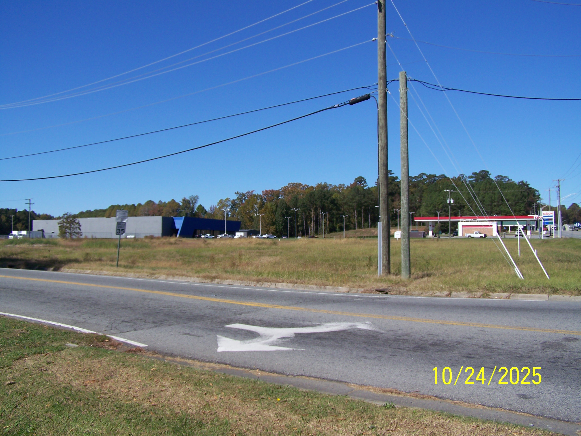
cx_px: 290
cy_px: 218
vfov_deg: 37.7
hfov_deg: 49.0
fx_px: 638
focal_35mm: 38
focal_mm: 6.3
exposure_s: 1/640
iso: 64
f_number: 4
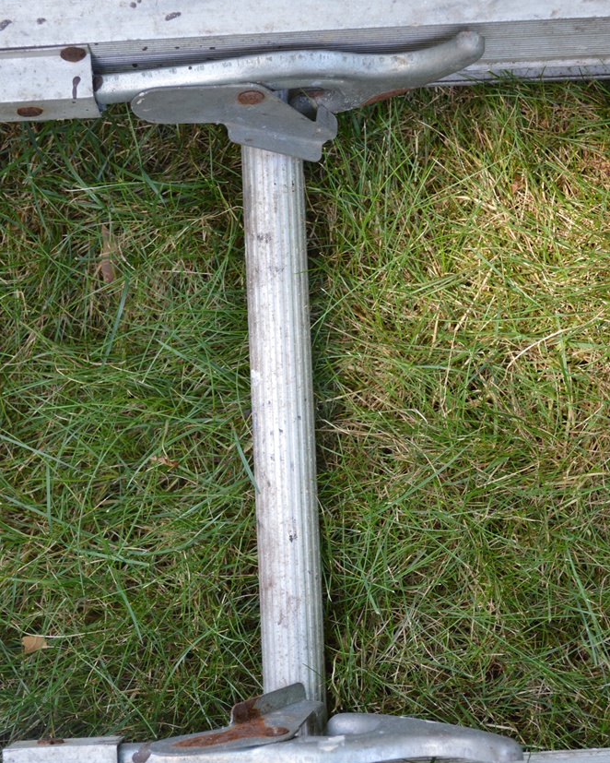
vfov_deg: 27.9
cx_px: 305
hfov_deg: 22.5
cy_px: 417
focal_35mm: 68
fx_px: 1534
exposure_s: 1/80
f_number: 5.3
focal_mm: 40
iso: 400
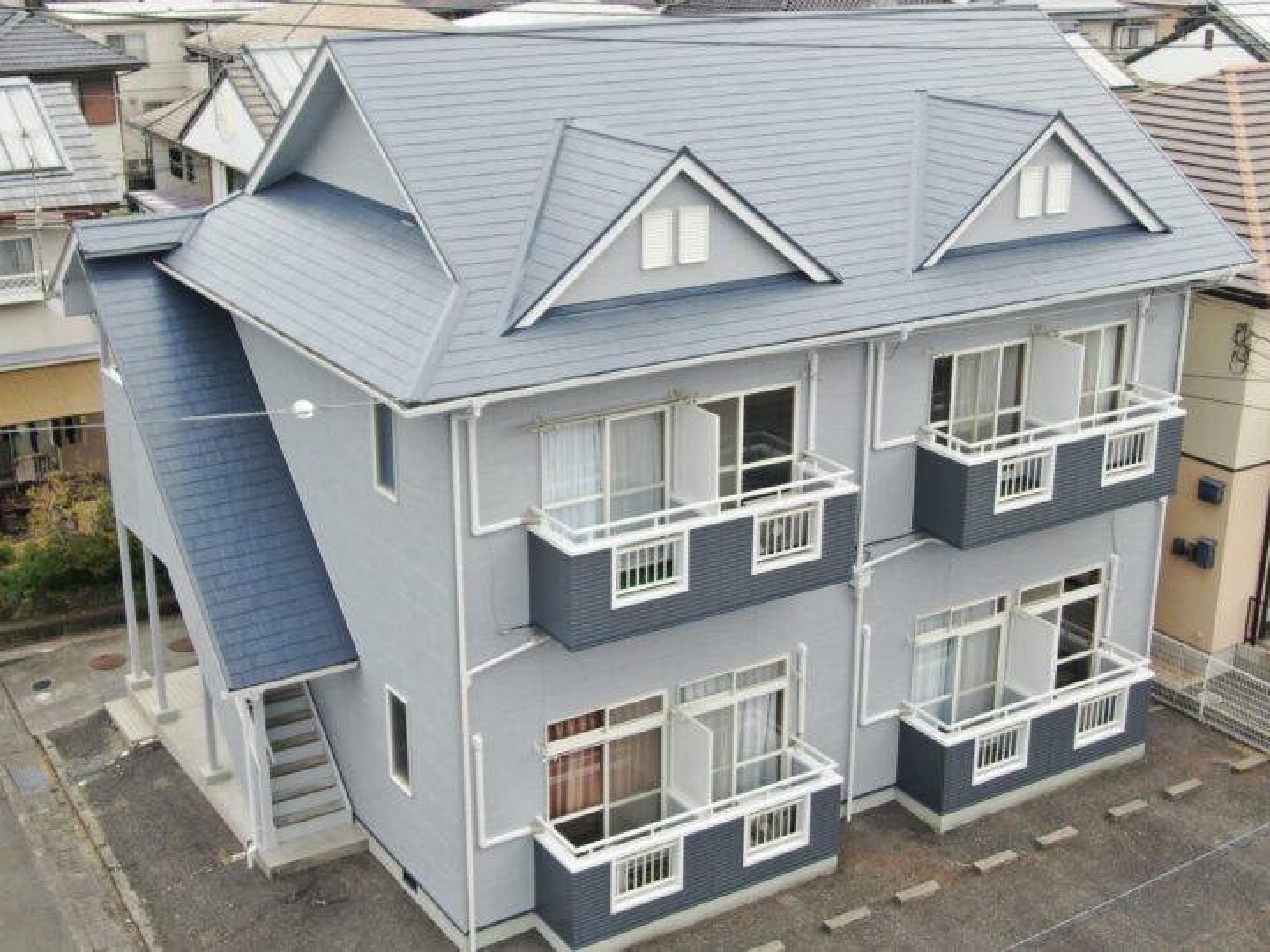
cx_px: 635
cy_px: 476
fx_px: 1247
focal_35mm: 34
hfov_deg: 54.0
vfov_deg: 41.8
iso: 100
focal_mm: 5.82
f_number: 3.2
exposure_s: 1/160
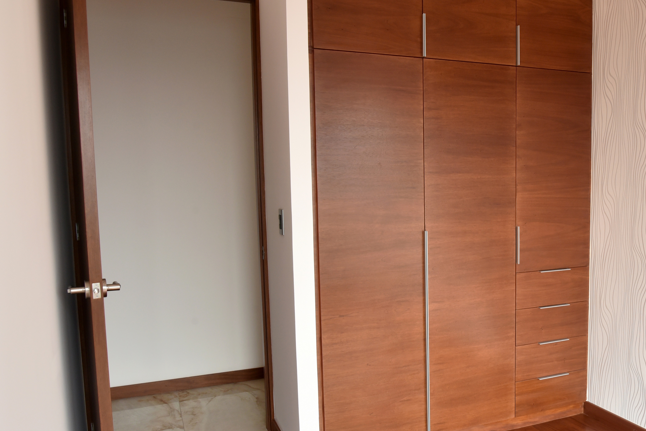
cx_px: 450
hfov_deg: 54.2
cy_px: 245
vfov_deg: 38.8
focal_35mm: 34
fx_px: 610
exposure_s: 1/250
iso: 800
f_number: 9
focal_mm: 24
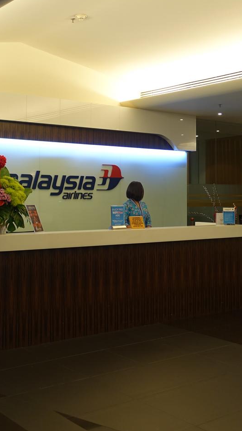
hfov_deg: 24.9
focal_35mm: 48
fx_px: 548
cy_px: 166
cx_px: 110
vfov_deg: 42.6
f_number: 2
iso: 125
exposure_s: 1/30
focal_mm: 8.8
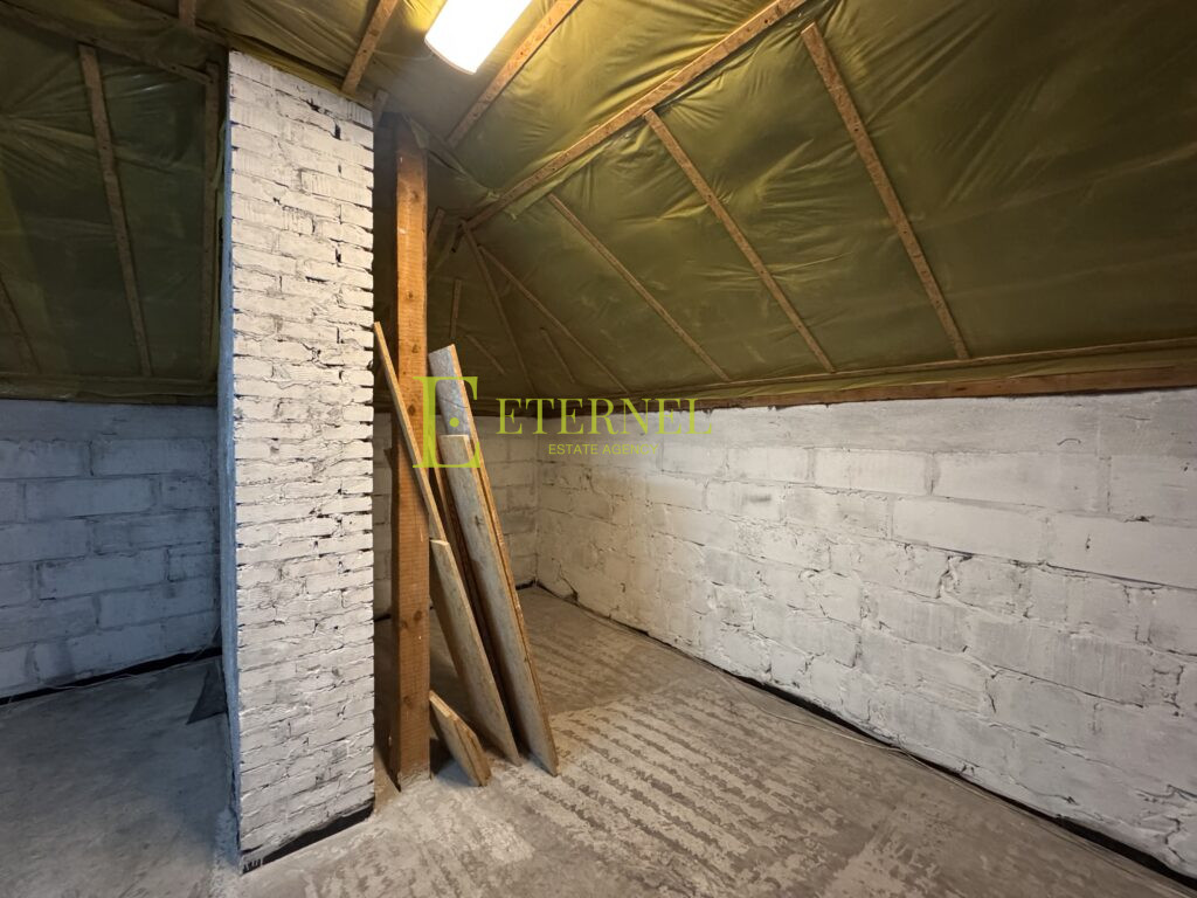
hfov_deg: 102.1
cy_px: 449
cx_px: 598
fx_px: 484
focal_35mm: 14
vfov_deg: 85.7
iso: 1000
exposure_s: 1/50
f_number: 2.2
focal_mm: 2.22
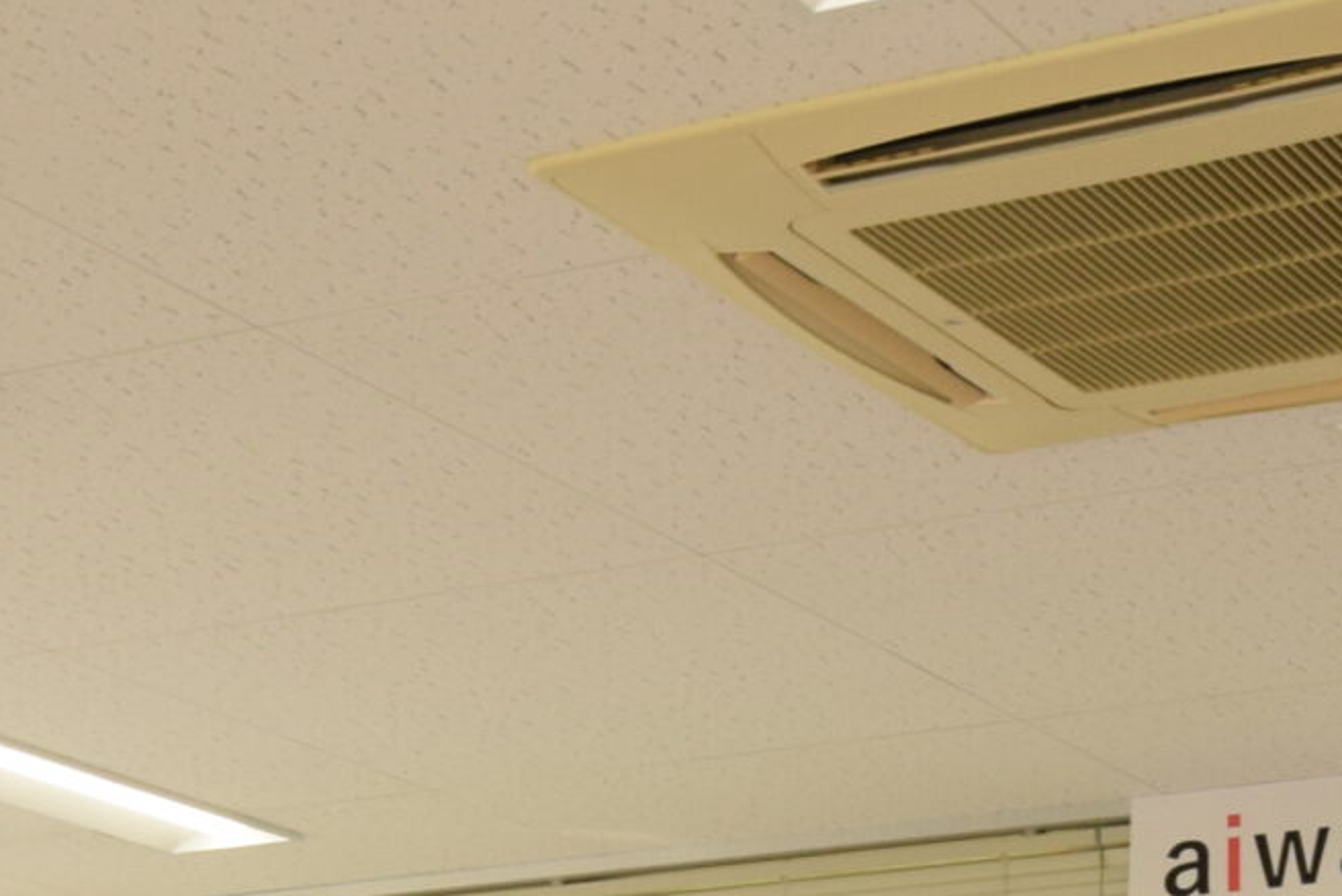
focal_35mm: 117
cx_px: 603
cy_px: 1467
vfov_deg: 11.1
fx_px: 4363
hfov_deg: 17.5
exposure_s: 1/250
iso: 640
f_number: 8
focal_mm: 20
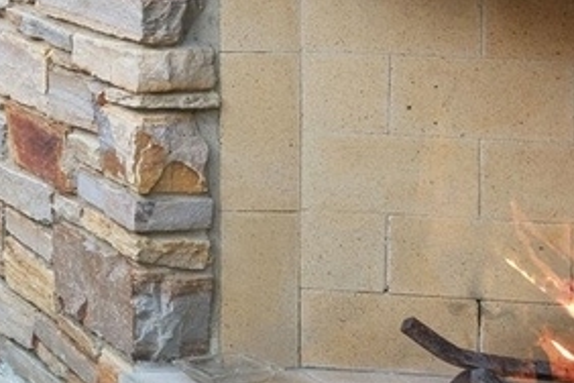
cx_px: -696
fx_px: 1467
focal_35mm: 92
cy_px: -196
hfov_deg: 15.5
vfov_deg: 13.9
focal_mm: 16
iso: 320
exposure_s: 1/125
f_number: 8
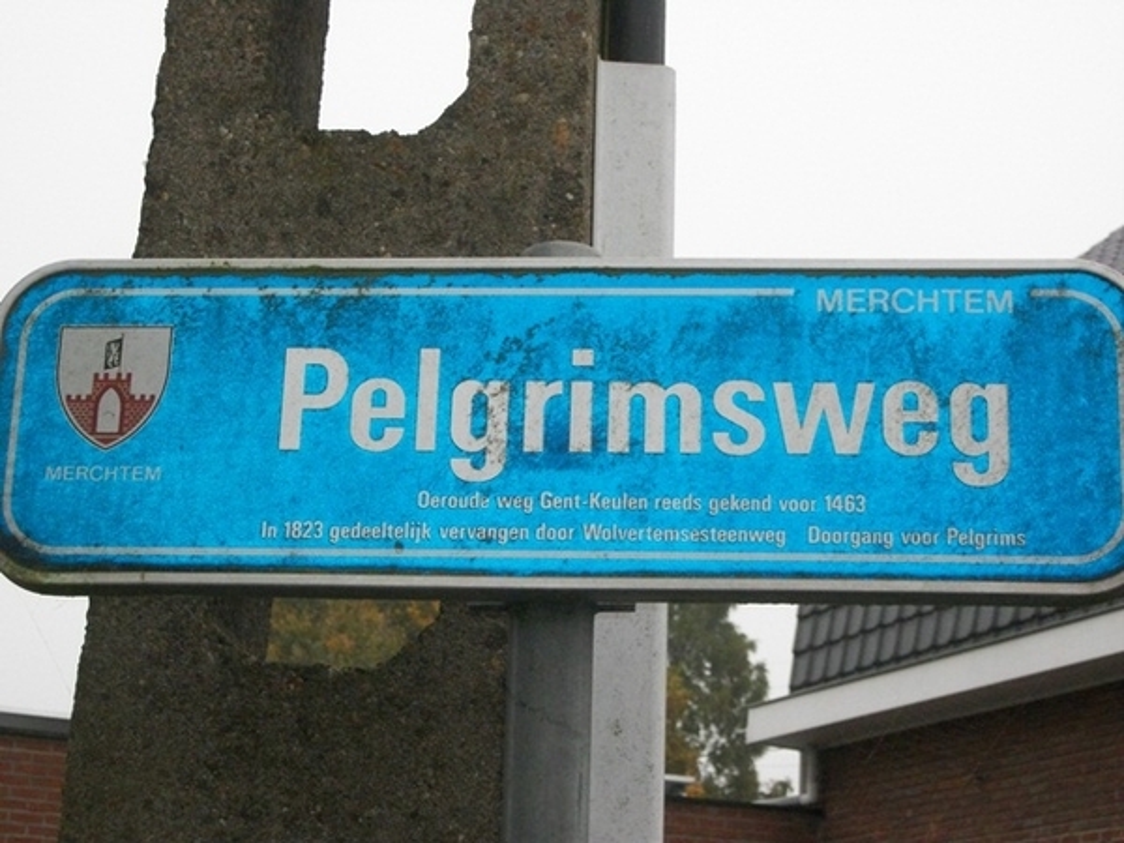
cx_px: 562
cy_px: 422
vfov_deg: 19.1
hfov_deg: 25.3
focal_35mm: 77
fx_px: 2500
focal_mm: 13.7
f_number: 4.6
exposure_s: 1/250
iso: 382
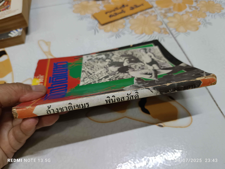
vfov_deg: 56.8
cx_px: 112
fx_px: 156
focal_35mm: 24
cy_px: 84
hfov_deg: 71.6
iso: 963
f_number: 1.7
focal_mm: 5.31
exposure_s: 1/33.3
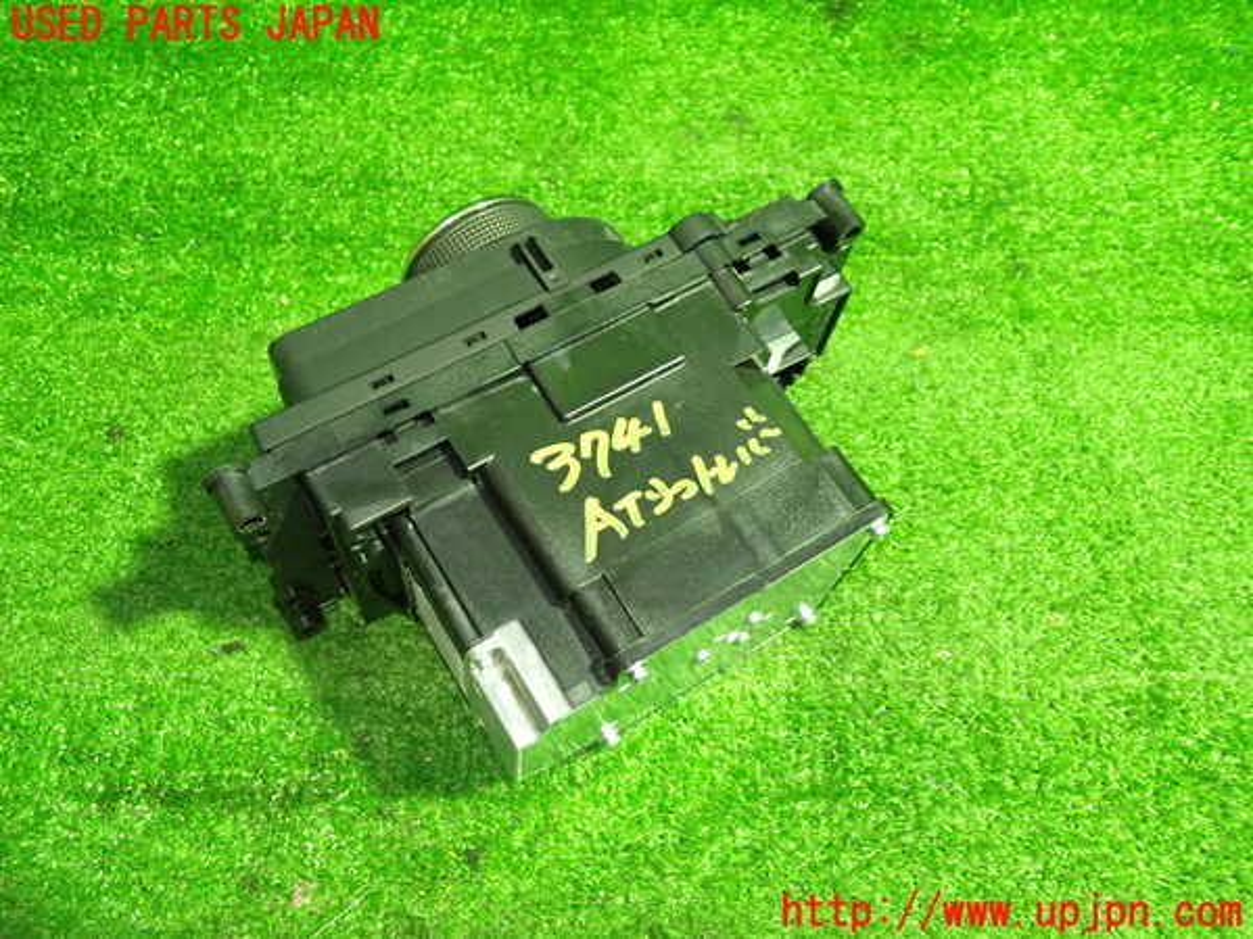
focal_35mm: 30
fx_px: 1086
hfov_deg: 60.0
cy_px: 470
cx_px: 626
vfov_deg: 46.8
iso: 640
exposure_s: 1/30
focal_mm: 5.4
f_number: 2.3
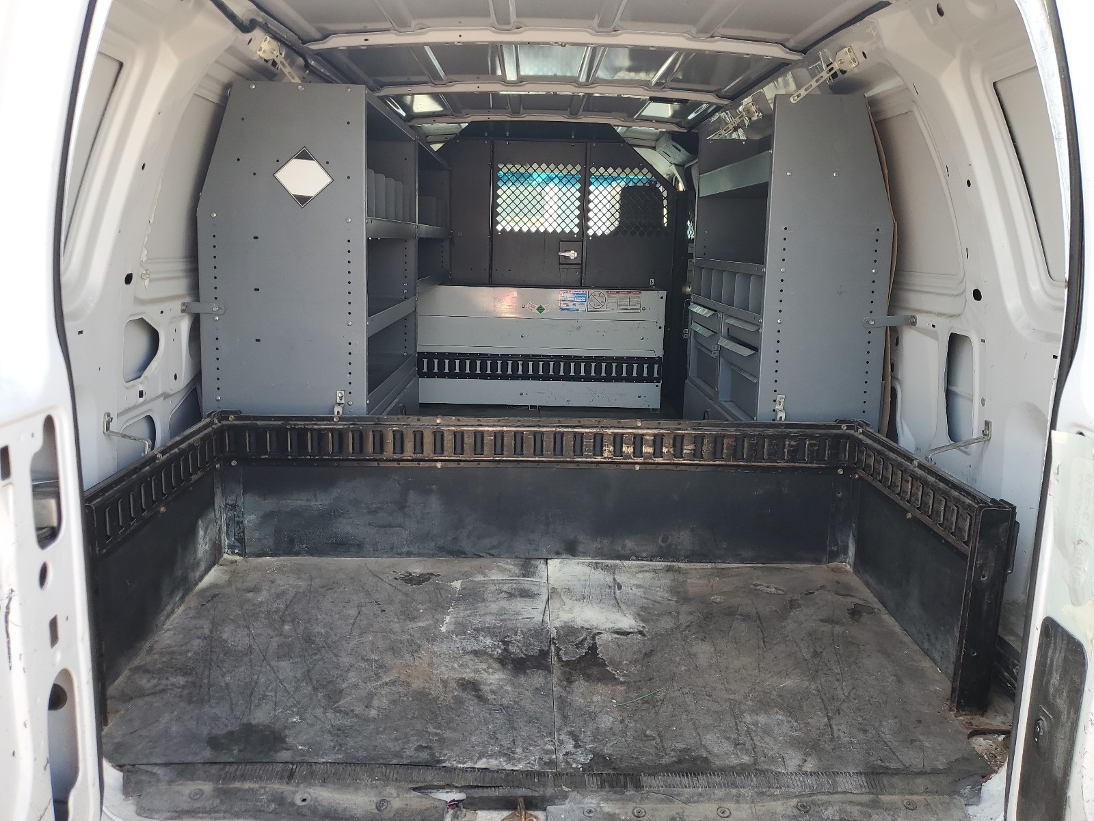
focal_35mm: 26
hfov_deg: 67.3
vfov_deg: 53.1
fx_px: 822
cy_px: 410
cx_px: 547
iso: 50
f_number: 1.5
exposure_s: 1/185
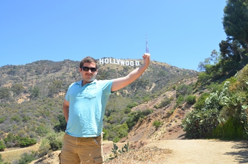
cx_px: 124
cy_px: 82
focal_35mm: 27
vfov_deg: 47.8
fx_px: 186
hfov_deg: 67.5
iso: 400
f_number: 11
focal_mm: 18
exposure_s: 1/500
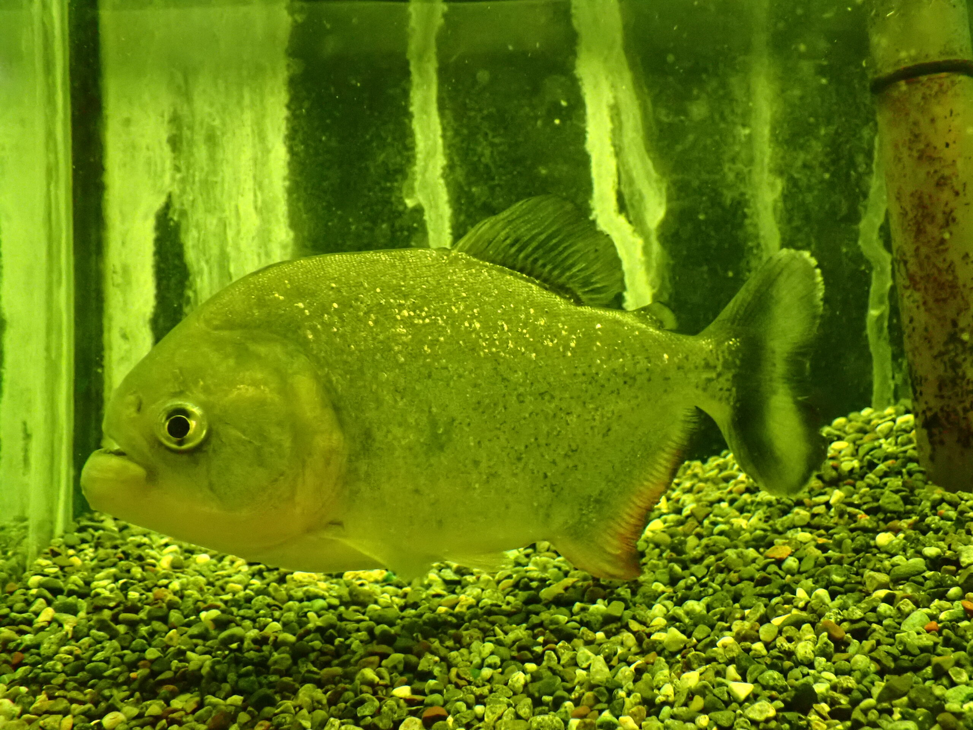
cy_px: 365
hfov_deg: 42.9
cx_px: 486
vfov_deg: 32.9
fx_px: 1237
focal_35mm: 44
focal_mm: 7.84
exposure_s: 1/40
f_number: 2.9
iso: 1600
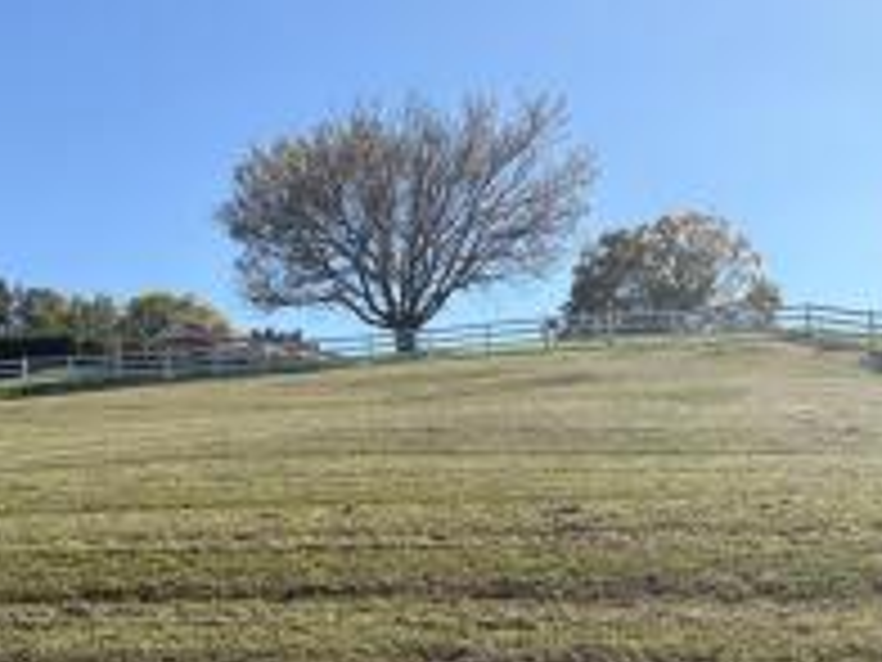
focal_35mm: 53
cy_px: 567
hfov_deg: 35.6
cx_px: 248
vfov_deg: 26.8
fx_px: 1350
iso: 50
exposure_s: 1/2865
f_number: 1.6
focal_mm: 5.96
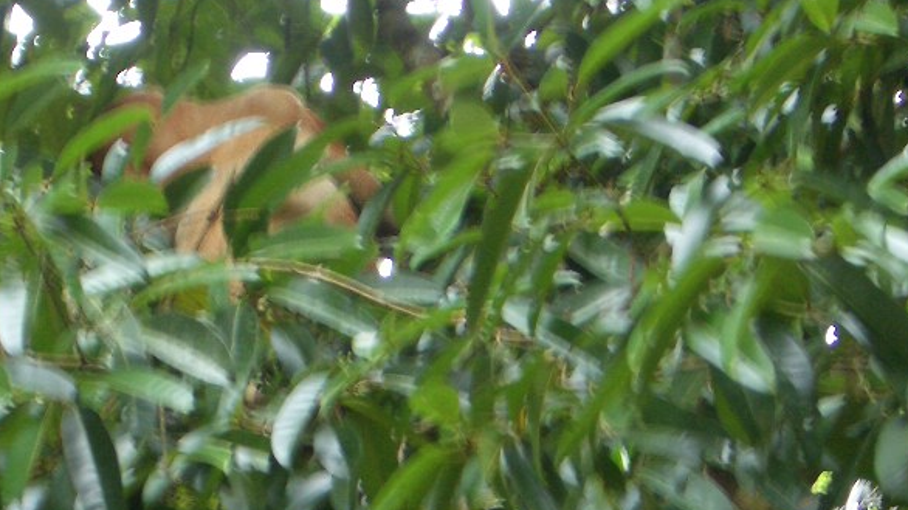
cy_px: 431
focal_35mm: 200
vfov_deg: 6.1
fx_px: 4813
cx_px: 335
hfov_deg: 10.8
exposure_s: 1/20
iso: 100
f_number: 4.8
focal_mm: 17.4
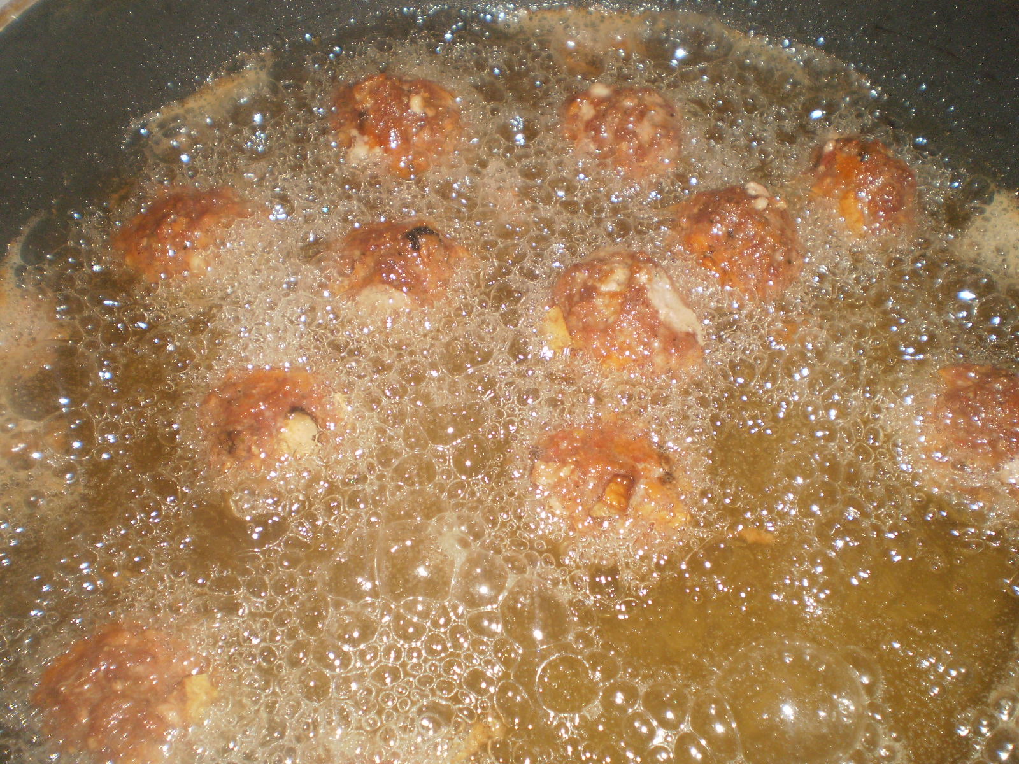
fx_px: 1060
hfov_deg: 51.4
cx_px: 510
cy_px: 382
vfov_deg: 39.7
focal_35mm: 36
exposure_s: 1/30
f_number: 3.1
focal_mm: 6.3
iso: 125
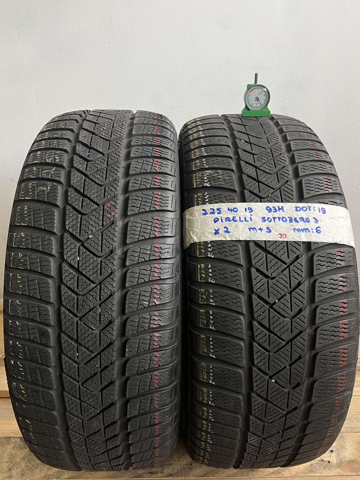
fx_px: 361
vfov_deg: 67.3
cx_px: 180
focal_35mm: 26
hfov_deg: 53.1
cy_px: 240
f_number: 1.5
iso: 200
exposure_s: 1/50
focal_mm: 5.7
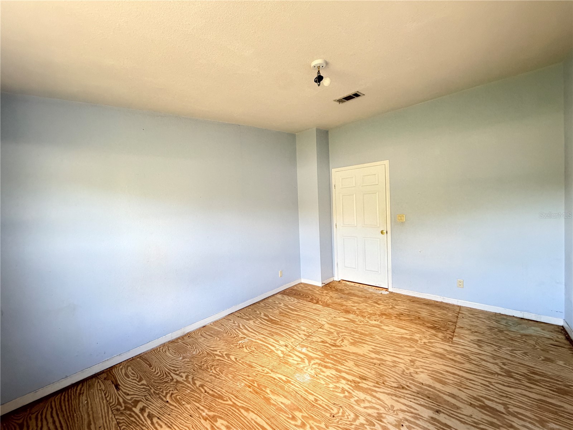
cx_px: 286
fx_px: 232
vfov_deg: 85.7
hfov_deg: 102.1
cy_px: 215
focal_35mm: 14
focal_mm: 2.22
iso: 400
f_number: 2.2
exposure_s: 1/60
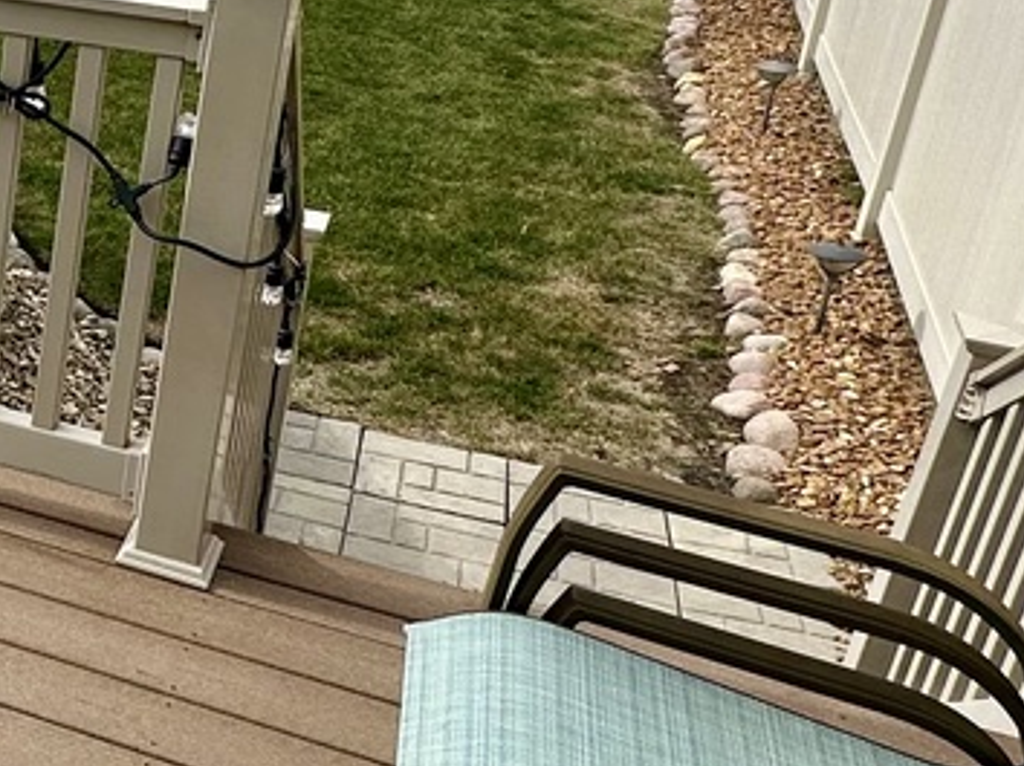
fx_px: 1685
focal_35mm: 57
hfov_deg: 26.0
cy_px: 173
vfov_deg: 25.3
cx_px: -469
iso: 40
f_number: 2.2
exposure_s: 1/1949
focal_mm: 2.22
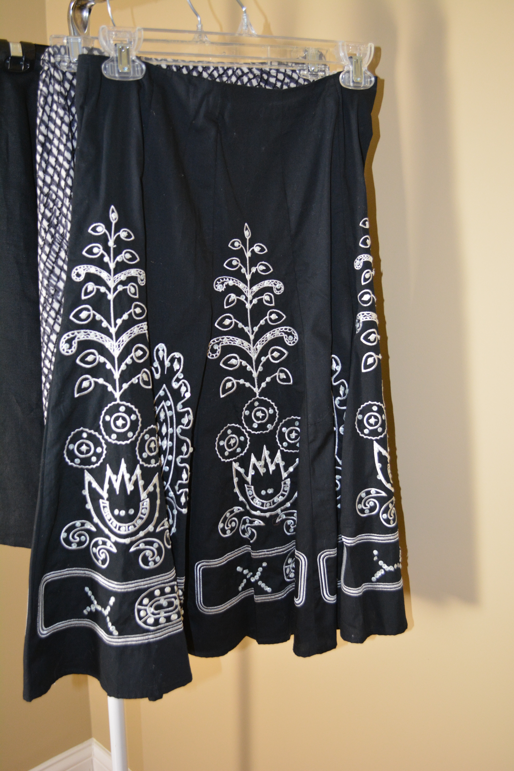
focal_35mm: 36
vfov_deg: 53.1
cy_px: 386
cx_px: 257
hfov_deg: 36.9
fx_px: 771
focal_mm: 24
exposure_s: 1/60
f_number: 4
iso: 1600
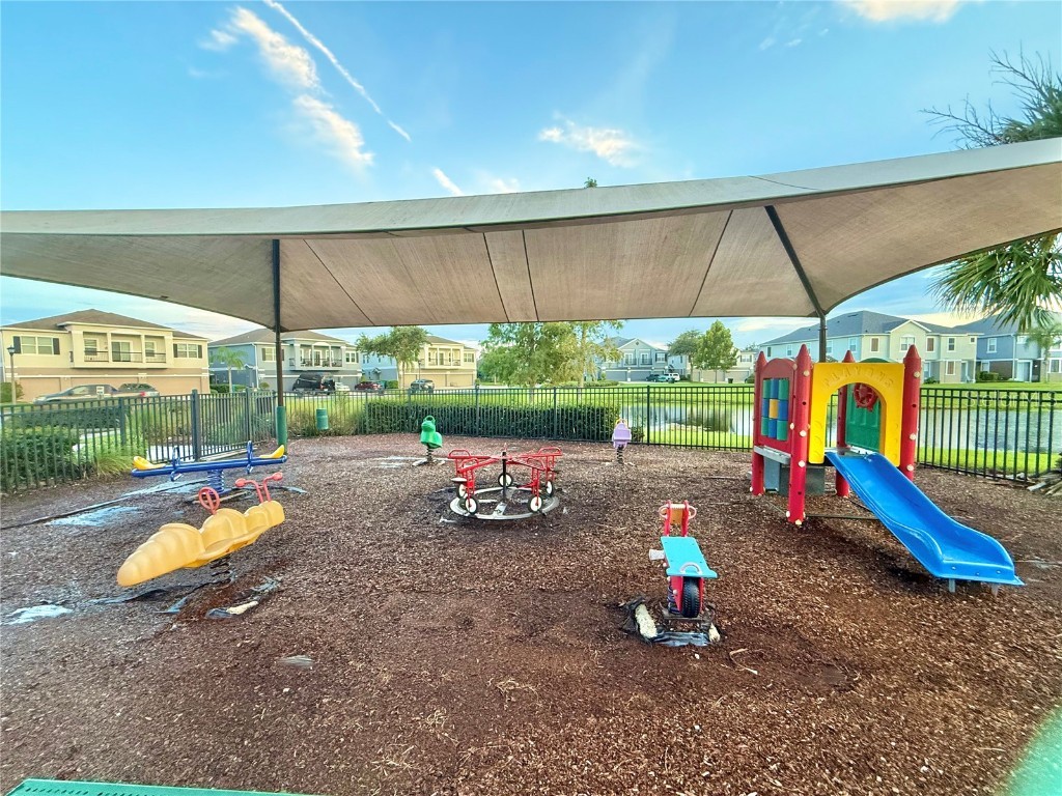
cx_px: 531
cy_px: 398
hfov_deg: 102.1
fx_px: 430
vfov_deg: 85.7
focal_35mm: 14
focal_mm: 2.22
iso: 320
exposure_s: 1/73
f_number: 2.2
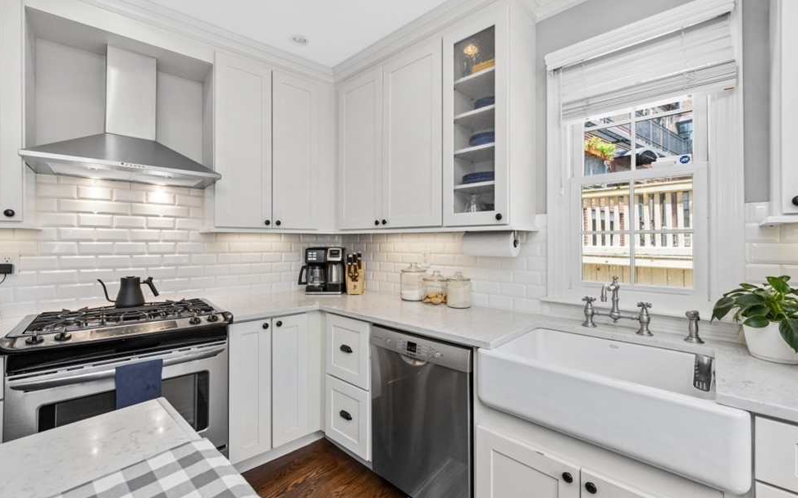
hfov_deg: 101.5
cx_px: 398
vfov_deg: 74.8
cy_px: 246
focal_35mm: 15
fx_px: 326
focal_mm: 14
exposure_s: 1/160
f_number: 5.6
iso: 400
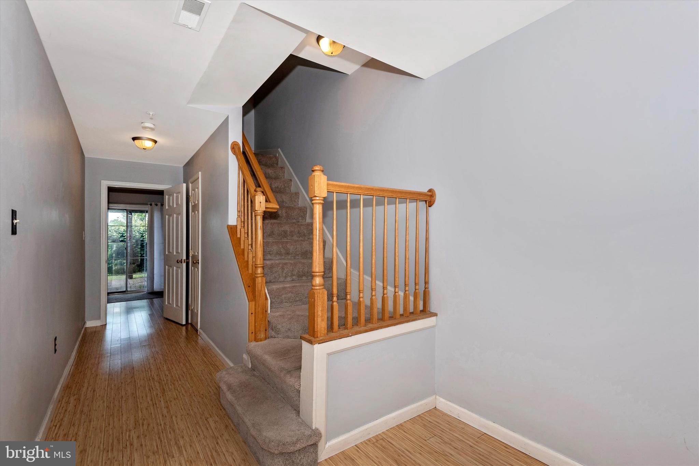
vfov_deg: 73.8
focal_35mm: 16
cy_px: 233
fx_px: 311
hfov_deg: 96.7
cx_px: 350
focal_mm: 16
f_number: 9
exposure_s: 1/60
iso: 250
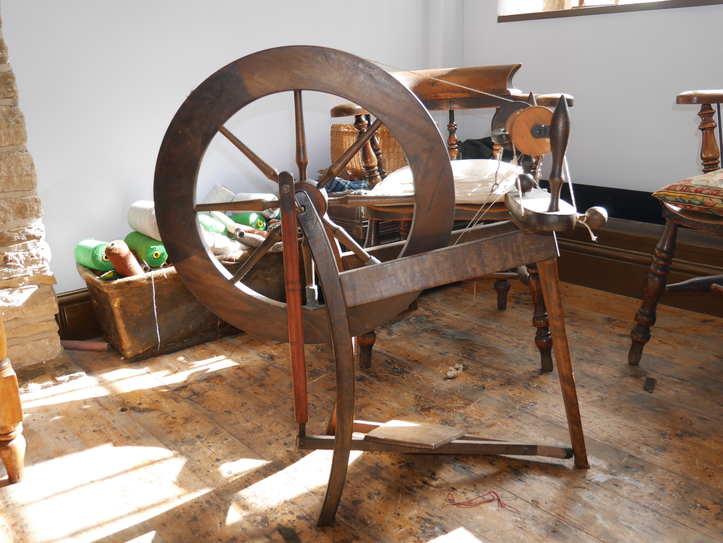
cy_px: 272
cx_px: 362
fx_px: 710
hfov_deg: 53.9
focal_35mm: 34
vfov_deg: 41.8
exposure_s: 1/60
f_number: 4
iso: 400
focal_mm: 17
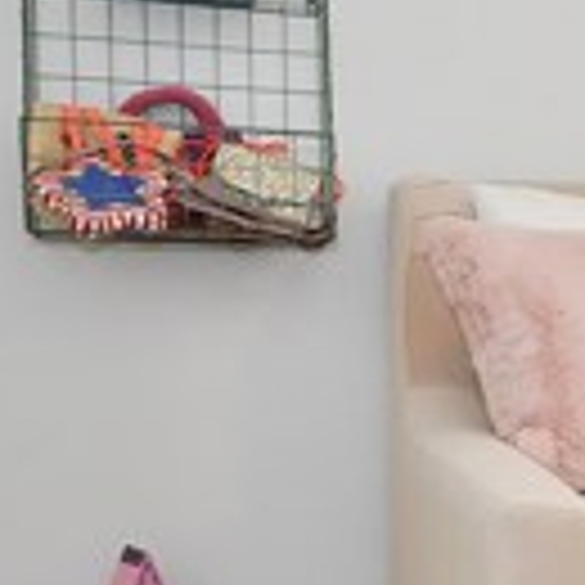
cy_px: 295
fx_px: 1683
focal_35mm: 88
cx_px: 1386
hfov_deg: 14.0
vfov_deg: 19.7
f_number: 8
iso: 250
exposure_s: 1/13
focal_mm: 14
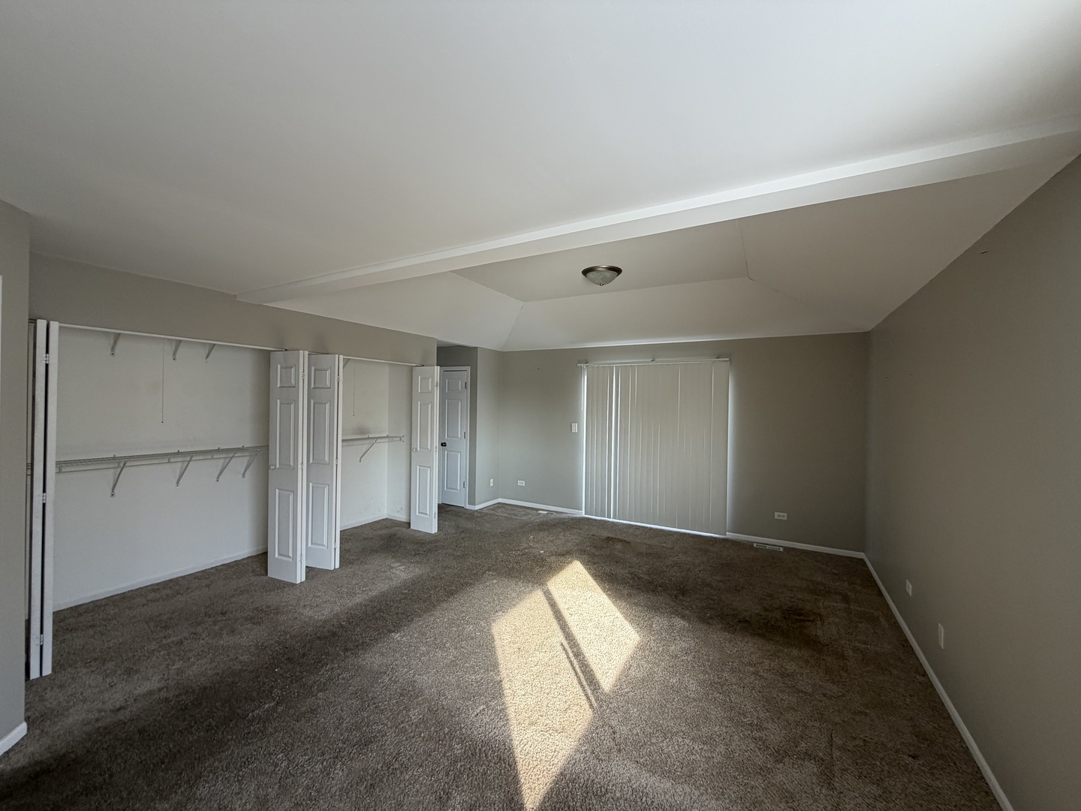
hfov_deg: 102.1
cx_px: 540
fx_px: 437
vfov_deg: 85.7
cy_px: 406
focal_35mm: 14
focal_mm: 2.22
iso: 80
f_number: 2.2
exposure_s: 1/121
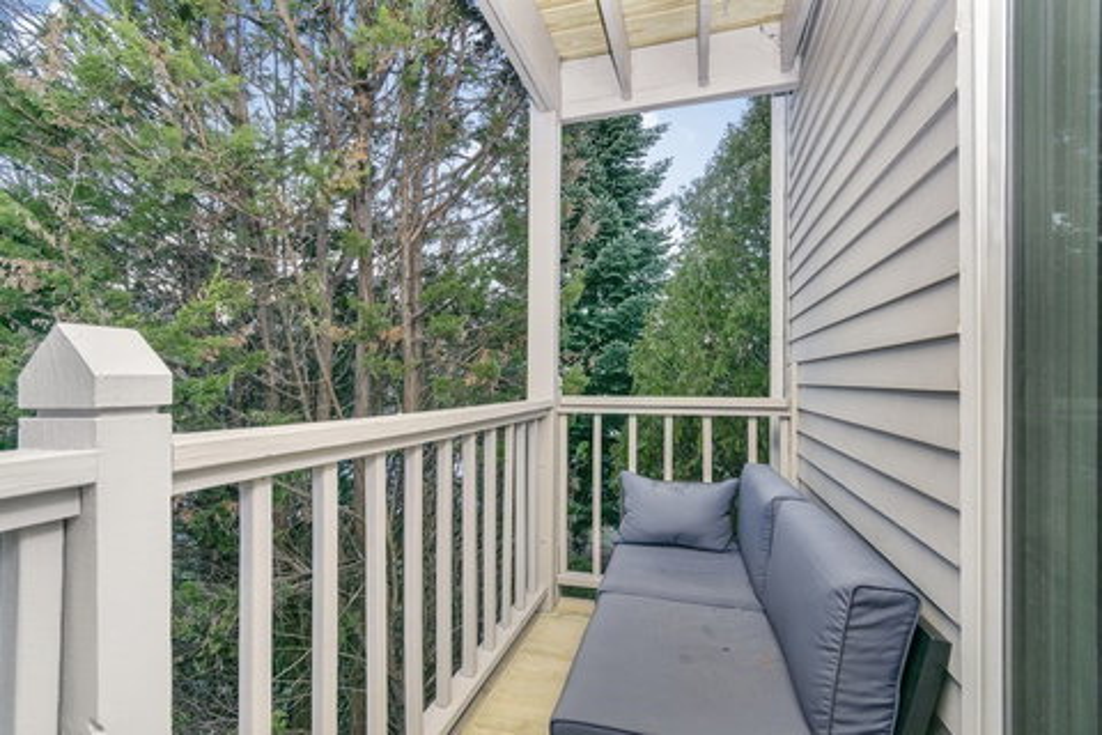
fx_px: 459
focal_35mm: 15
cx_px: 551
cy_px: 368
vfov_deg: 77.3
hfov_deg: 100.4
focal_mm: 10
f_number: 5
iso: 200
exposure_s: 1/50
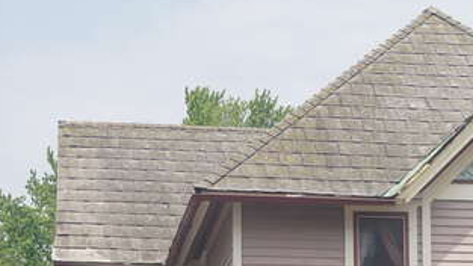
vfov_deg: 9.0
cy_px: 345
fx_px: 1660
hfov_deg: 16.2
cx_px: 340
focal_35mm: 132
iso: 100
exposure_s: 1/125
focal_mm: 33
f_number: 11
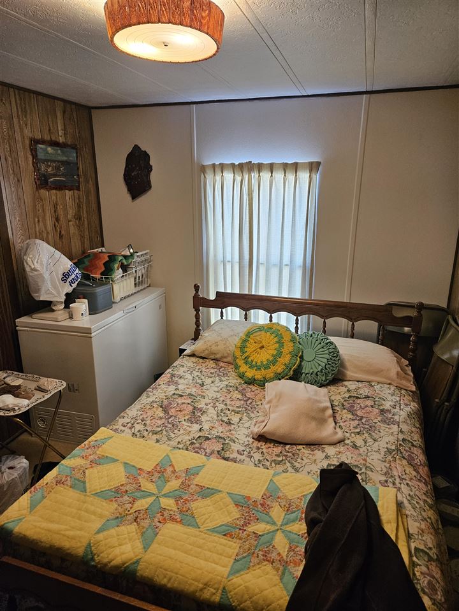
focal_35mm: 23
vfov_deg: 73.9
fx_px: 406
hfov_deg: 58.9
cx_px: 230
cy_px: 306
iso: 320
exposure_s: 1/120
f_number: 1.8
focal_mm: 5.4
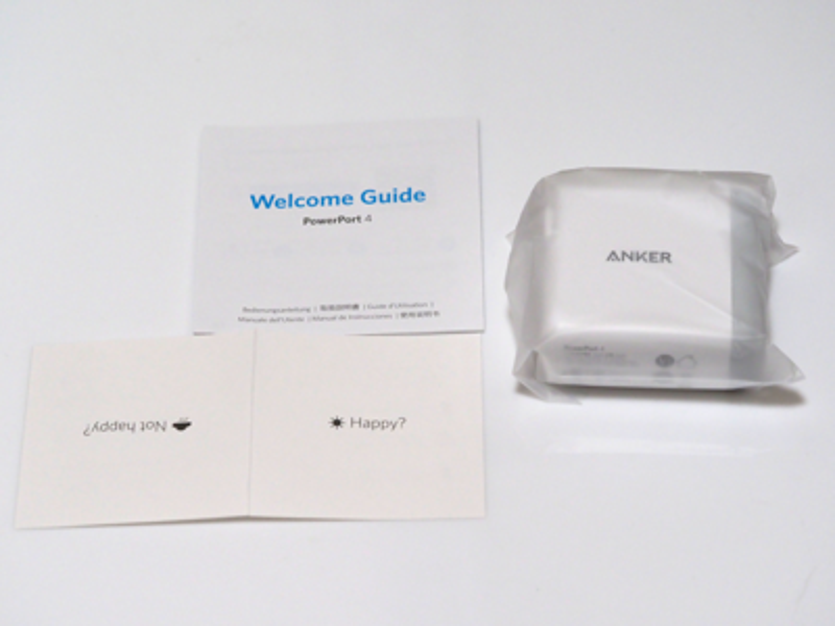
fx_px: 2895
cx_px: 418
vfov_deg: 12.3
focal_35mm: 120
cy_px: 313
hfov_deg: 16.4
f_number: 4
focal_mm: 60
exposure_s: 1/125
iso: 1000
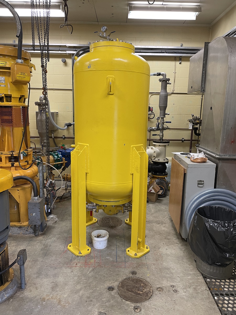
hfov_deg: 53.1
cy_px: 158
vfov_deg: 67.3
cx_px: 118
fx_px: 236
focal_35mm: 26
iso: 100
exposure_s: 1/60
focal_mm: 4.2
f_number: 1.6
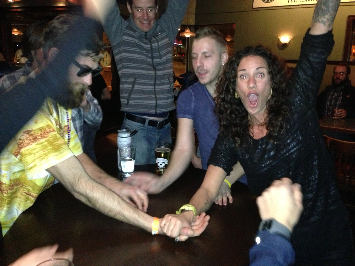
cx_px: 178
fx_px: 338
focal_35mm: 33
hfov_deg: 55.4
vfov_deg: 42.9
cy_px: 133
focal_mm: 4.13
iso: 800
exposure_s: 1/16
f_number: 2.4
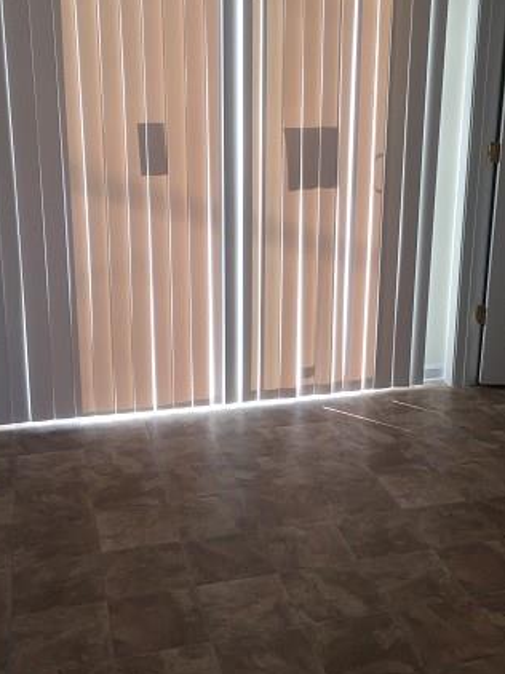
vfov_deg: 42.9
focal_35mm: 44
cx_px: 312
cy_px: 299
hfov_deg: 32.7
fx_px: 857
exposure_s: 1/120
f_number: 2.2
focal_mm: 4.15
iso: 50
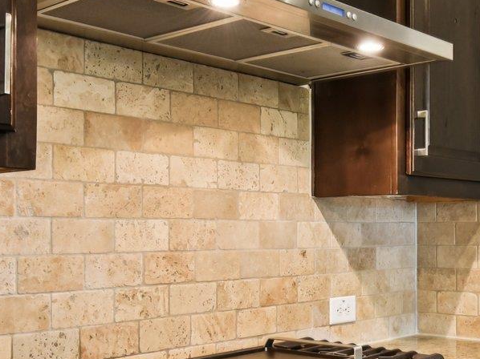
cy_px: 244
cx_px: 301
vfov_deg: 25.9
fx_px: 776
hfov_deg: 34.2
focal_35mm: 56
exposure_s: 1/15
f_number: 8
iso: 640
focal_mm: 17
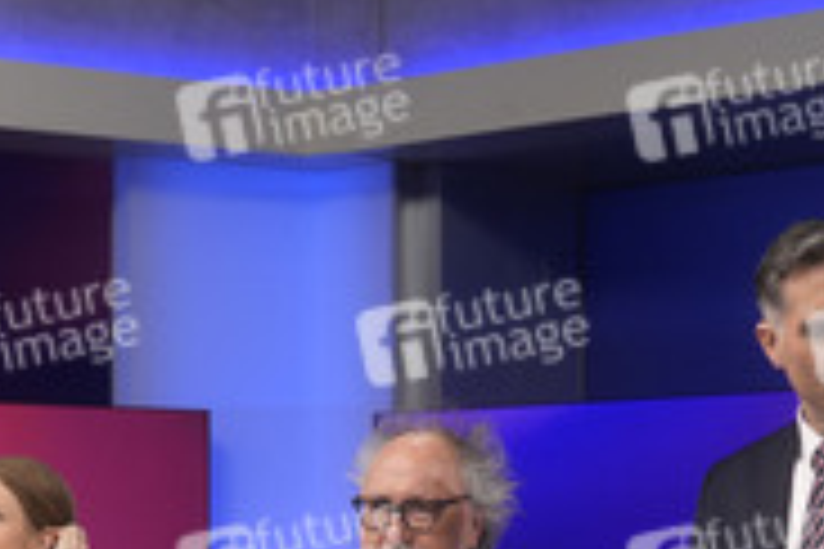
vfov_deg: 12.1
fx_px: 2540
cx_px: 353
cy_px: 670
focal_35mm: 111
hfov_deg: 18.4
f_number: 2.2
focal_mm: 30
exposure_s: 1/320
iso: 640
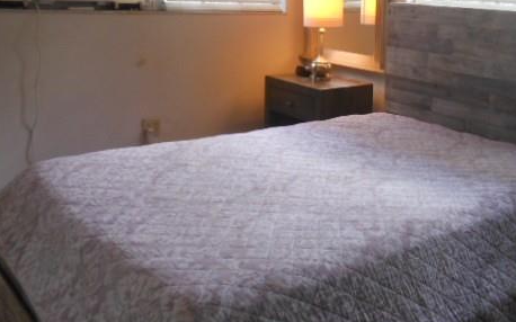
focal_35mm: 43
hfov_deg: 45.3
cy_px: 97
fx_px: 605
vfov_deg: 29.5
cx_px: 356
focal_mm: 5.2
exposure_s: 1/30
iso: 320
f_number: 3.3
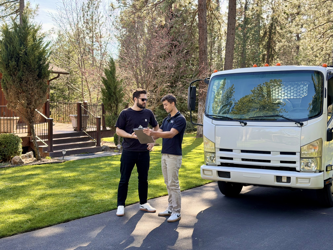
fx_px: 462
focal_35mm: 48
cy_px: 125
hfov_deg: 39.7
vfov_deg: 30.3
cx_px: 166
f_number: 1.78
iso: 100
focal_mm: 6.76
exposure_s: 1/499
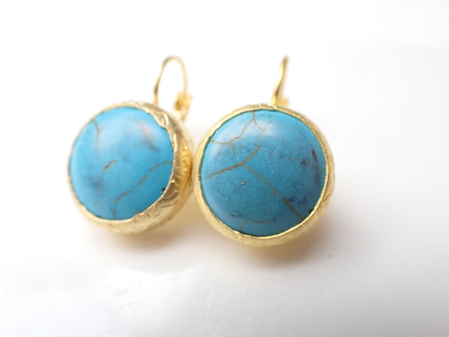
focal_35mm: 30
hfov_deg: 60.0
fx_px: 389
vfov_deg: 46.8
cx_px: 224
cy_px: 168
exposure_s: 1/500
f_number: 3.2
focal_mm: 5.4
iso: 100
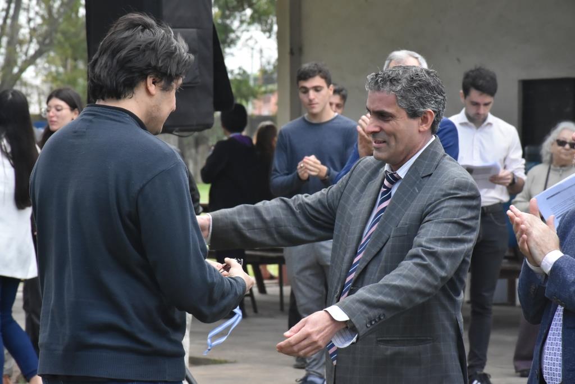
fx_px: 2779
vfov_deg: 7.9
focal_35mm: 174
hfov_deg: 11.8
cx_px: 288
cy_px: 192
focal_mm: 116
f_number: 11
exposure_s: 1/500
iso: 1600
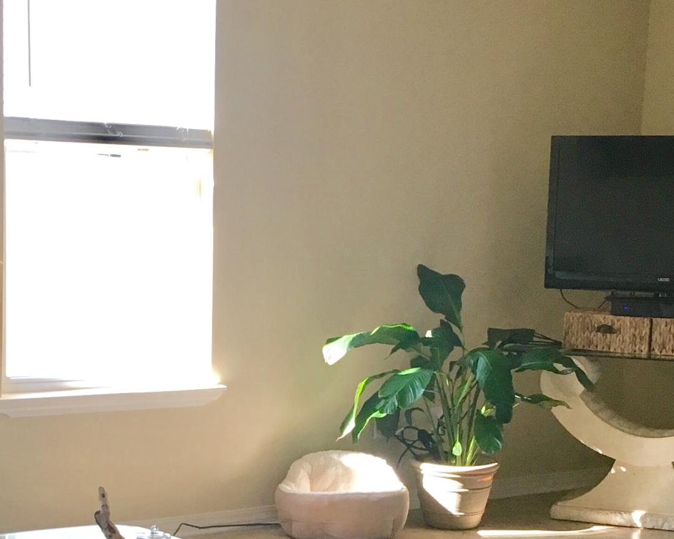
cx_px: 266
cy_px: 477
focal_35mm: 79
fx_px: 1576
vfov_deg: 19.1
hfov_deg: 24.1
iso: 40
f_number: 2.2
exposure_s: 1/30
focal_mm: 4.15
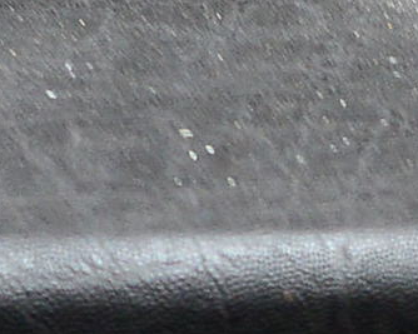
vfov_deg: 4.4
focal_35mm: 338
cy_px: 1105
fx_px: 4180
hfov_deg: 5.4
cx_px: 1194
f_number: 8
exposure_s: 1/160
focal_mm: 40
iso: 2500
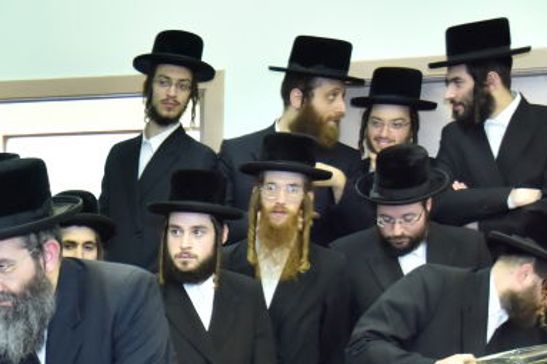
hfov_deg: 15.9
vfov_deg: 10.9
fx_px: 1868
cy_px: 452
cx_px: -130
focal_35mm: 123
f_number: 4
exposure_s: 1/125
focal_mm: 46
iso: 1600
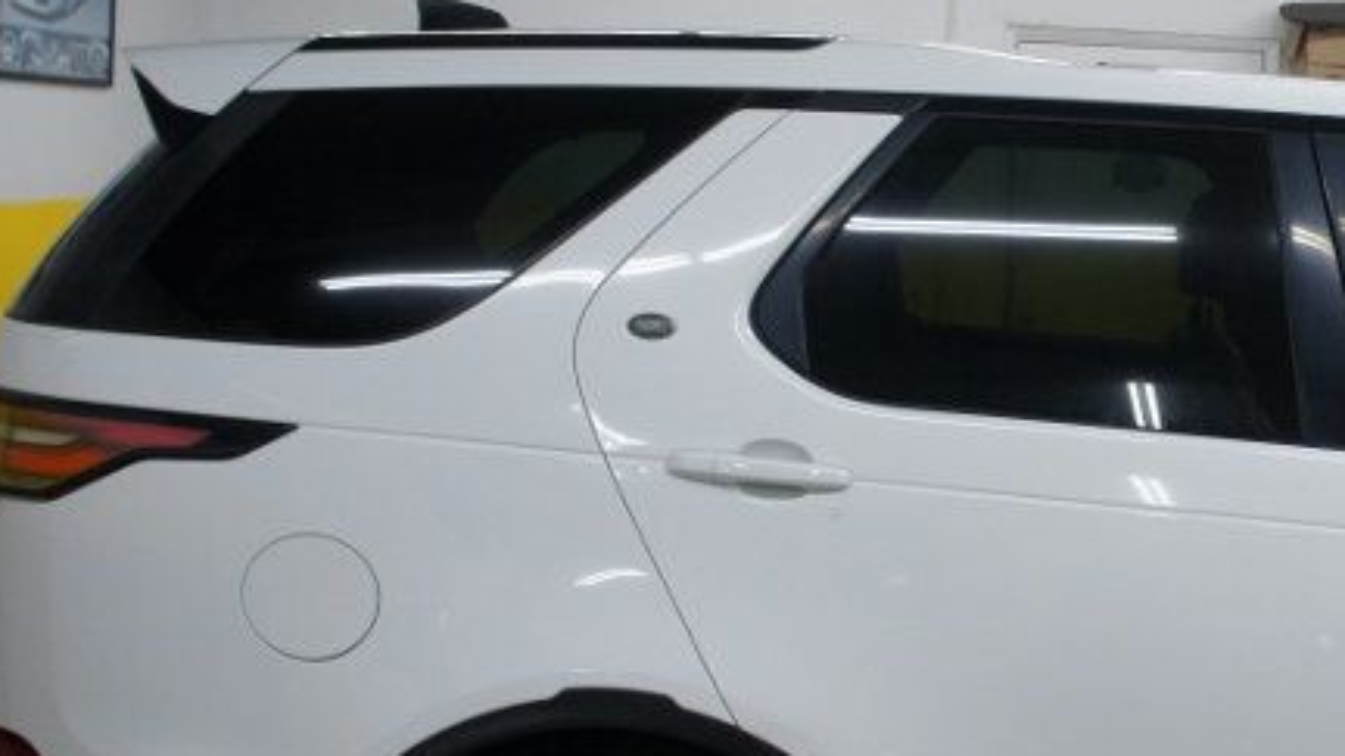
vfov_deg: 18.0
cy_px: 381
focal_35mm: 67
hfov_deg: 29.2
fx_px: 2389
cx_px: 1376
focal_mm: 18
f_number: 4
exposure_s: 1/80
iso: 400
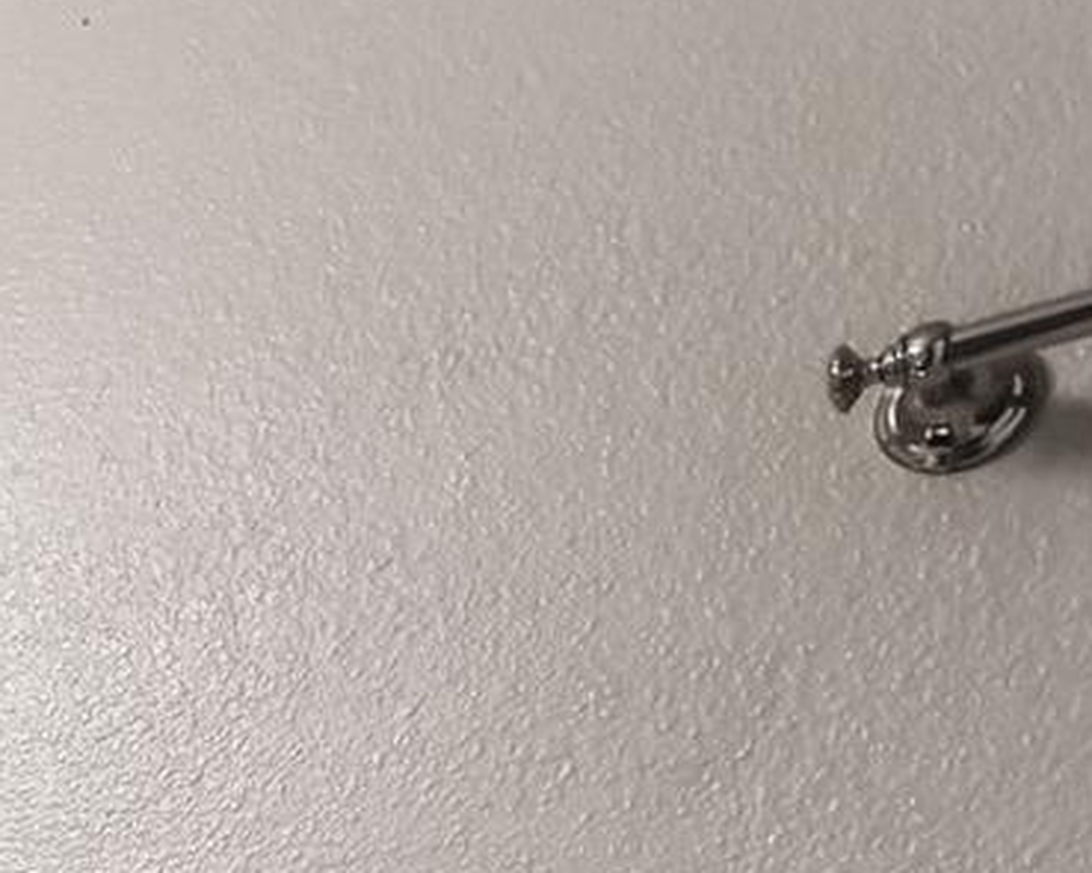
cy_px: 1370
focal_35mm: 61
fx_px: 1971
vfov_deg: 20.6
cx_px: -1051
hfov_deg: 19.3
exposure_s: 1/5
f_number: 7.1
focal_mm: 10
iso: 100
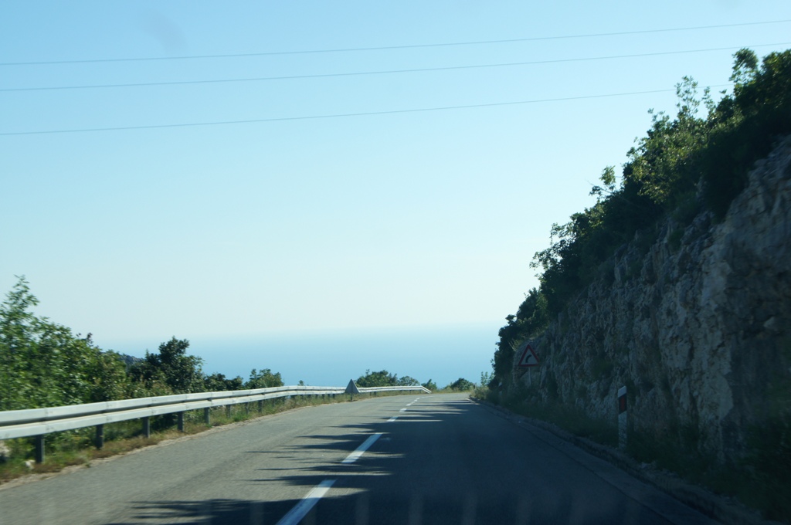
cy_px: 262
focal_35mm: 82
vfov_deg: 16.5
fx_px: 1810
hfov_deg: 24.6
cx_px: 396
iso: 100
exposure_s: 1/100
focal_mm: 55
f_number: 8
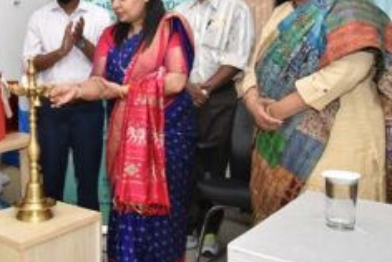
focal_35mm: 40
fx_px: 436
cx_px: 60
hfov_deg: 45.1
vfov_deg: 33.3
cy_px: 98
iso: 800
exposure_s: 1/200
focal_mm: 14
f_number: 5.6
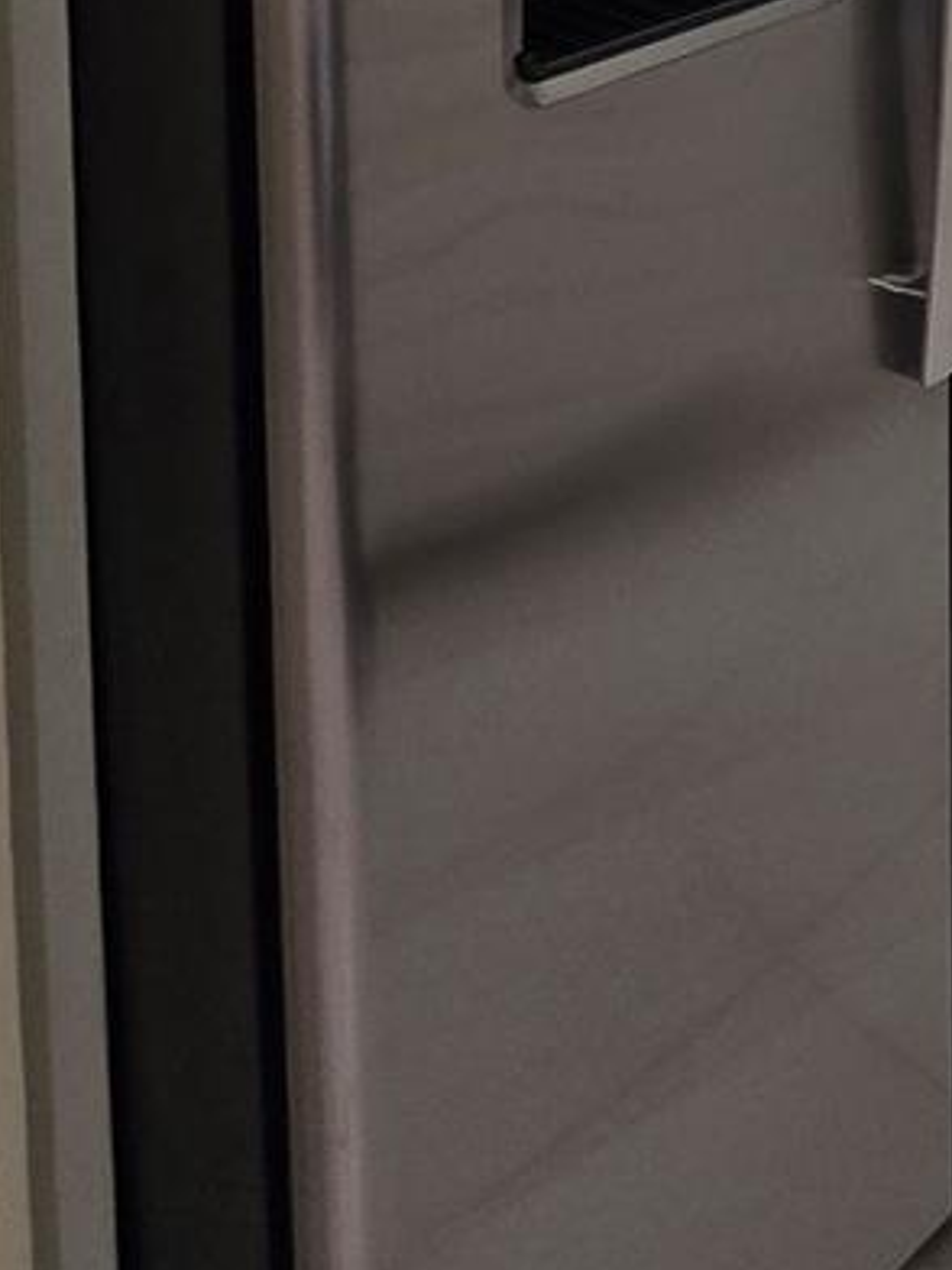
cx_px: 1593
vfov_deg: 28.0
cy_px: -535
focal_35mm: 51
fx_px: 1870
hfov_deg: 21.5
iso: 64
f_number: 2.2
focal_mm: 2.2
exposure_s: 1/60.2
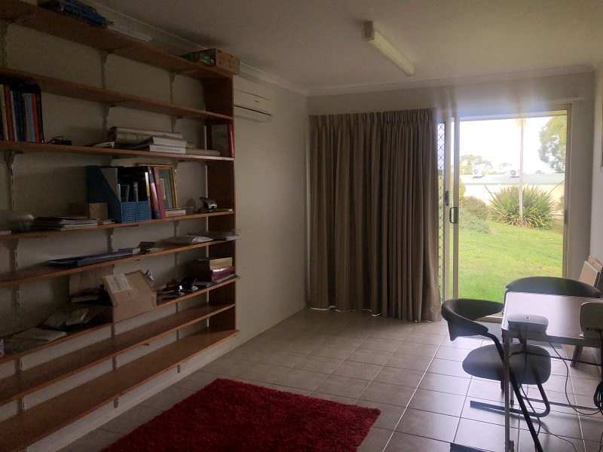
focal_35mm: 28
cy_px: 226
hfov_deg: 63.4
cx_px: 302
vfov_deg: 49.7
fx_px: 488
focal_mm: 3.99
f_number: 1.8
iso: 40
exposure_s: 1/889
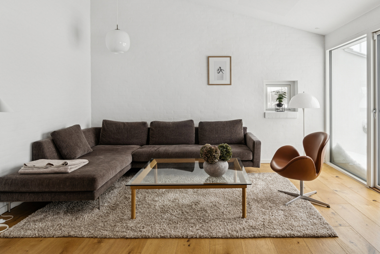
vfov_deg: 53.0
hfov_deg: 73.7
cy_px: 111
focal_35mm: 24
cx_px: 200
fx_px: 253
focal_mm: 14
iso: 200
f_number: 8
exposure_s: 1/6
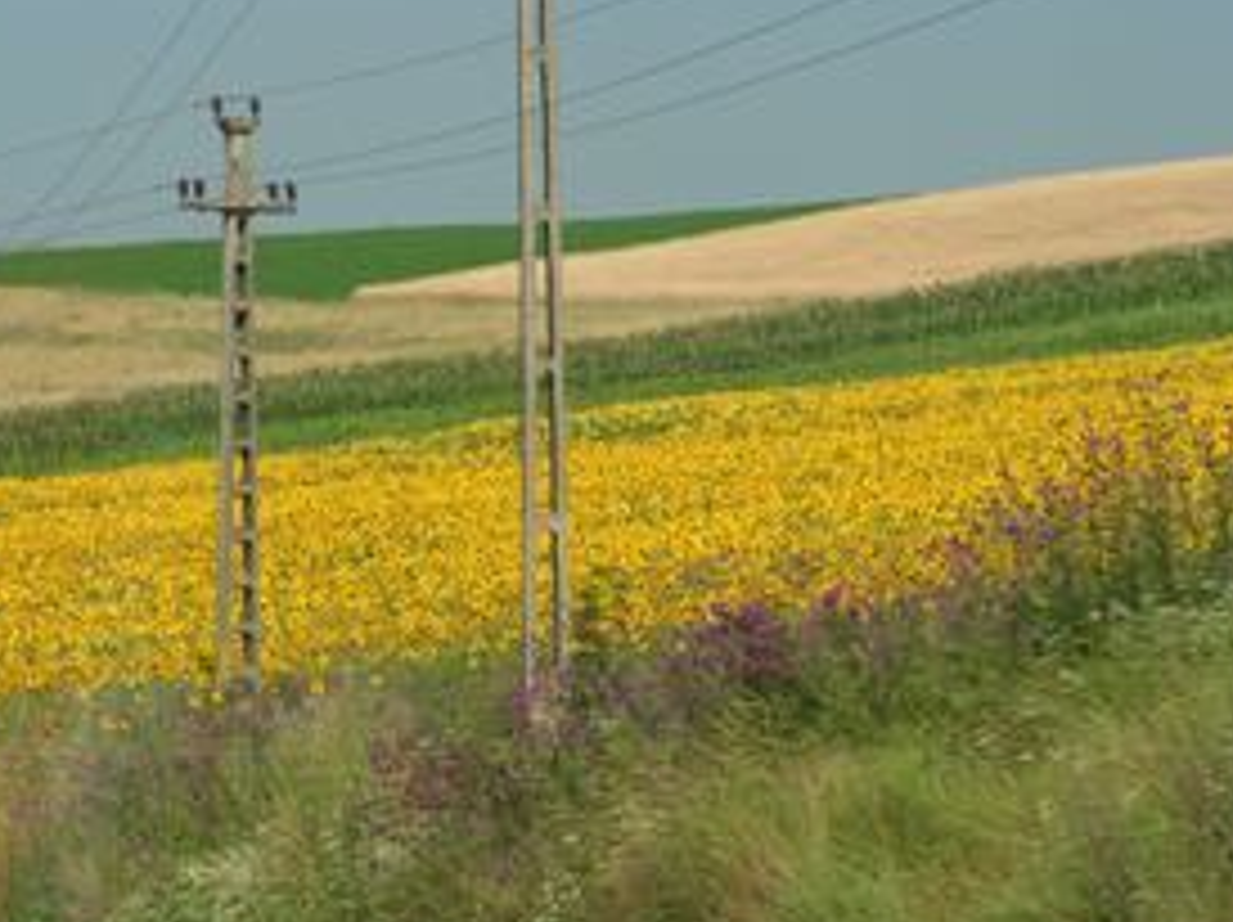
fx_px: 6157
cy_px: 560
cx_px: 504
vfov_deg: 8.6
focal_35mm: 173
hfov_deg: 11.4
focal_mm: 22.8
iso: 64
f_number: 4.8
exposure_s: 1/500
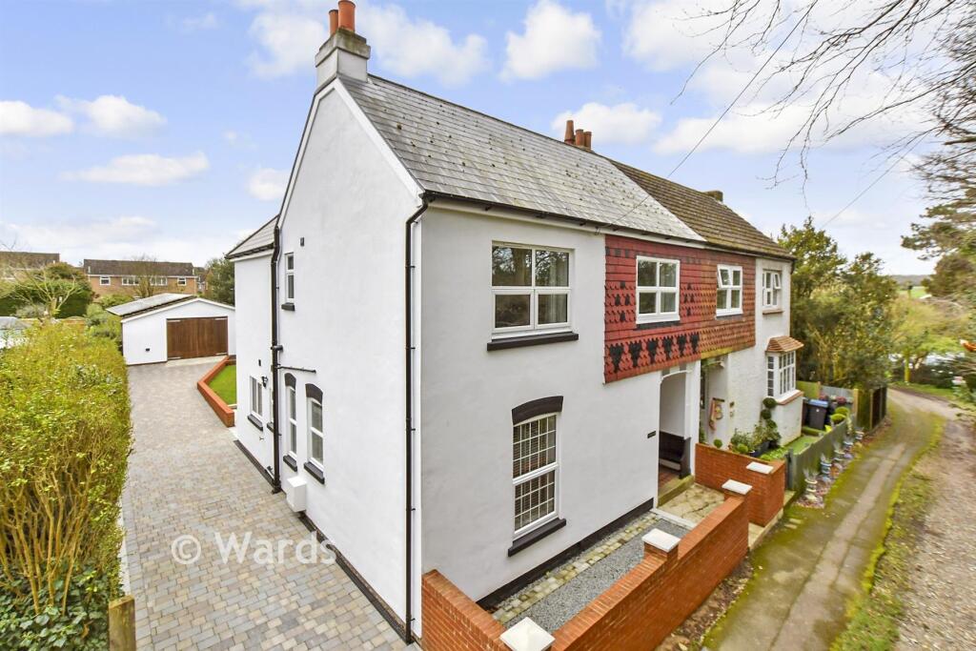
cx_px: 488
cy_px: 326
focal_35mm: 15
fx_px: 407
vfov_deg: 77.3
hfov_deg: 100.4
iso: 400
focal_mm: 10
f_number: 6.3
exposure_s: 1/400
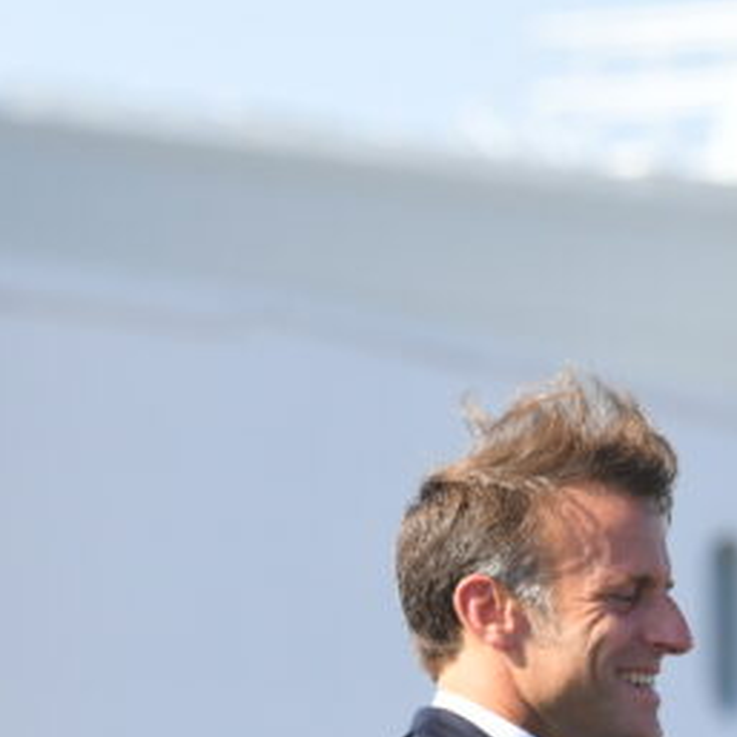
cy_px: 787
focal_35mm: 678
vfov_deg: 2.6
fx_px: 16331
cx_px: 998
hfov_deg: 2.6
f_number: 5.6
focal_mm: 200
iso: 200
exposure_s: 1/500
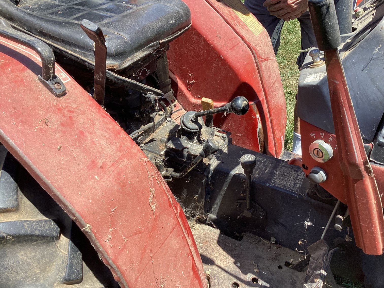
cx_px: 192
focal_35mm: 31
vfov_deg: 45.4
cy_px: 144
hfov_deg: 58.3
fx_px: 344
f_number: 2.4
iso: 25
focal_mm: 3.3
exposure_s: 1/543
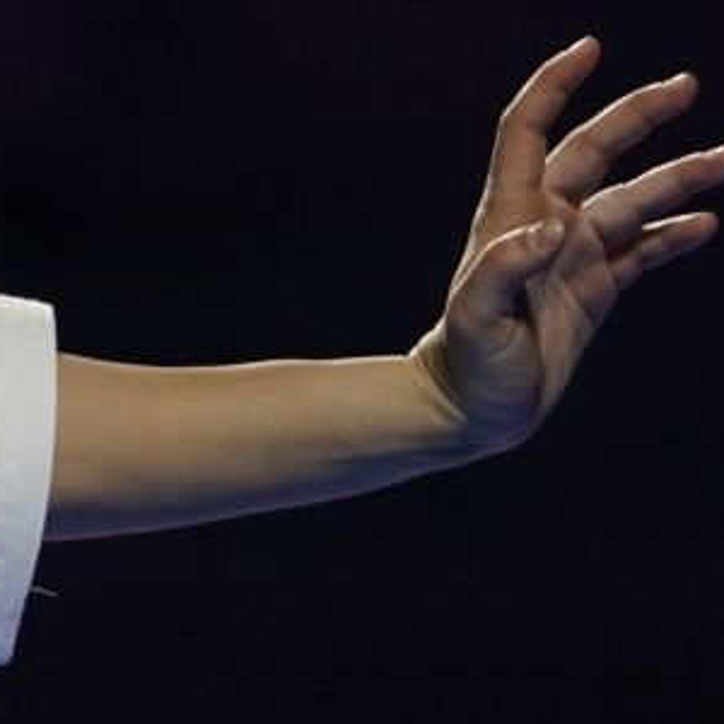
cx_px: -1144
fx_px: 24160
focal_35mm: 1021
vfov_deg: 1.7
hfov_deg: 1.7
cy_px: 328
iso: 500
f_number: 2.8
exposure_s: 1/500
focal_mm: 200
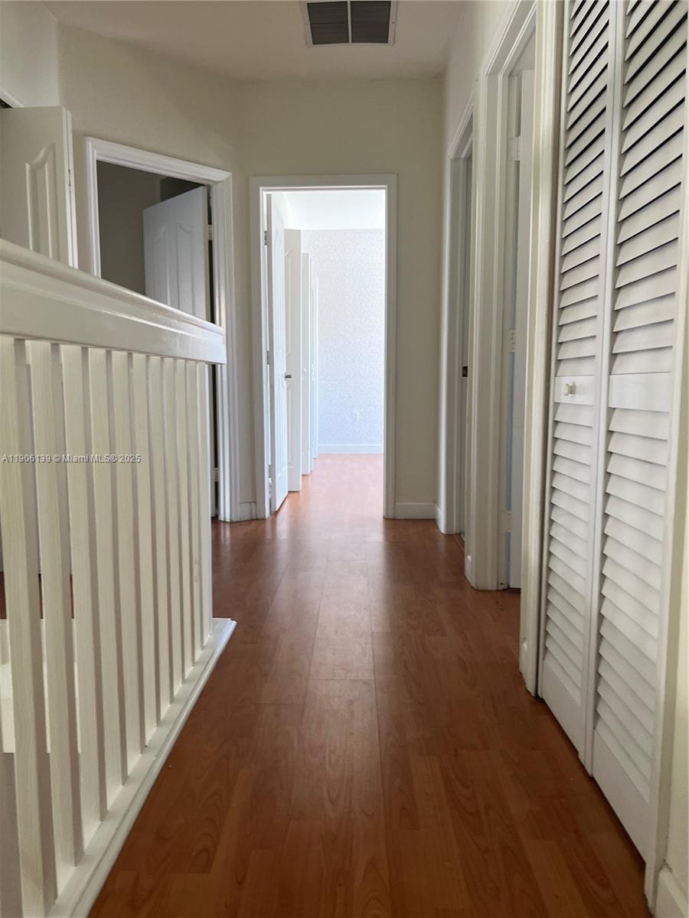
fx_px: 690
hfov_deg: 53.1
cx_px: 344
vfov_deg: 67.3
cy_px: 459
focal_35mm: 26
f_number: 1.5
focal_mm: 5.7
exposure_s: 1/118
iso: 125
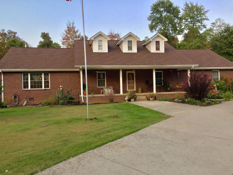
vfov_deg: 48.2
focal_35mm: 29
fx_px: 195
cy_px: 88
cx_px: 116
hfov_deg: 61.7
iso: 40
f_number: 2.2
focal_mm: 4.15
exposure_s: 1/120
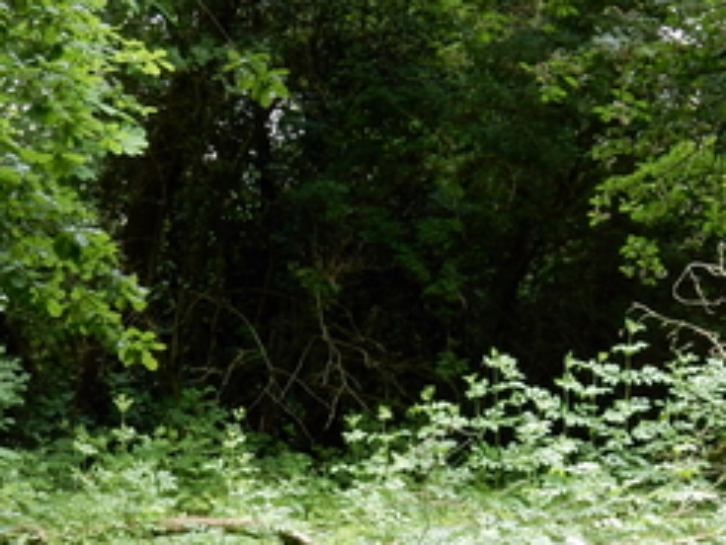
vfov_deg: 6.1
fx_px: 5078
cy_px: 575
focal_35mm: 242
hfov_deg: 8.1
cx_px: 756
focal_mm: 17.6
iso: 180
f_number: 5.3
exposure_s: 1/30
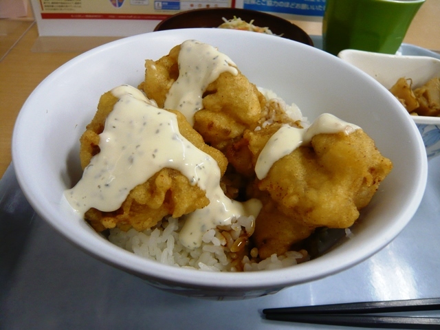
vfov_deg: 49.7
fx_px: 356
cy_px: 165
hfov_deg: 63.4
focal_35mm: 28
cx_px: 220
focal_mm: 4.6
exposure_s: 1/30
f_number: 2.8
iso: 200
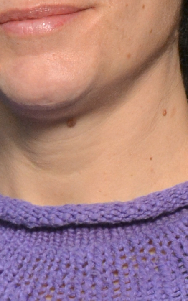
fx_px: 3132
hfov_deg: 3.4
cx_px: 72
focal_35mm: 382
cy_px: 304
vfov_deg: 5.5
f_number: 10
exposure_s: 1/100
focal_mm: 40
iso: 640
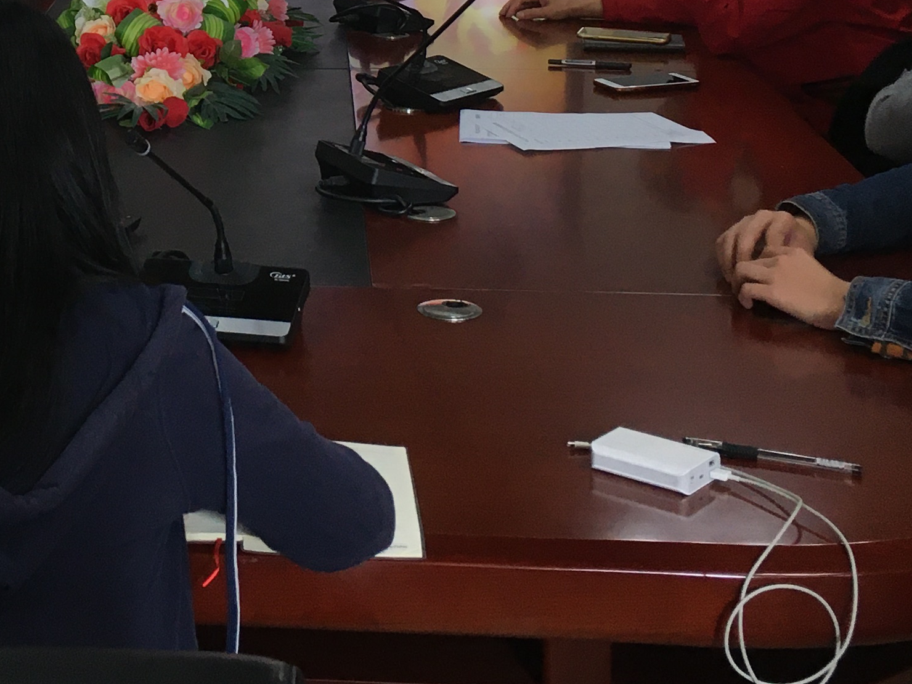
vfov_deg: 17.9
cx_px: 86
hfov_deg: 24.0
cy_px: -93
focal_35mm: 79
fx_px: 2081
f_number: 2.2
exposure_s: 1/33
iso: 32
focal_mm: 4.15
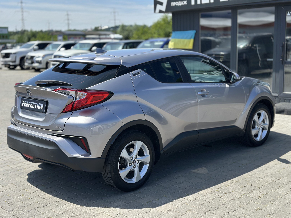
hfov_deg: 39.7
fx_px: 404
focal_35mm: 48
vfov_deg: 30.3
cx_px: 146
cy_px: 109
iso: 100
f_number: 1.78
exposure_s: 1/3731
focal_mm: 6.86
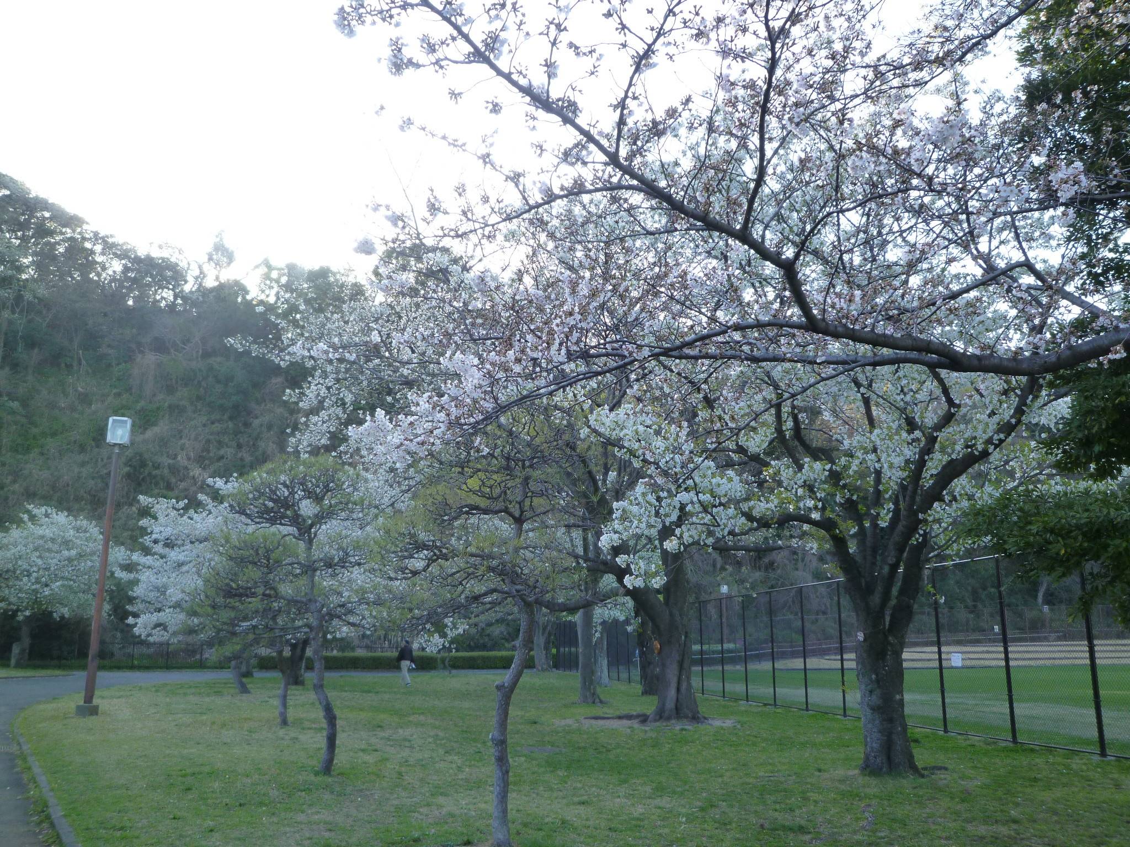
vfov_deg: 48.2
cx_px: 565
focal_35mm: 29
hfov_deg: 61.7
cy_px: 424
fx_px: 947
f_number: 4
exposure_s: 1/125
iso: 125
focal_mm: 5.2
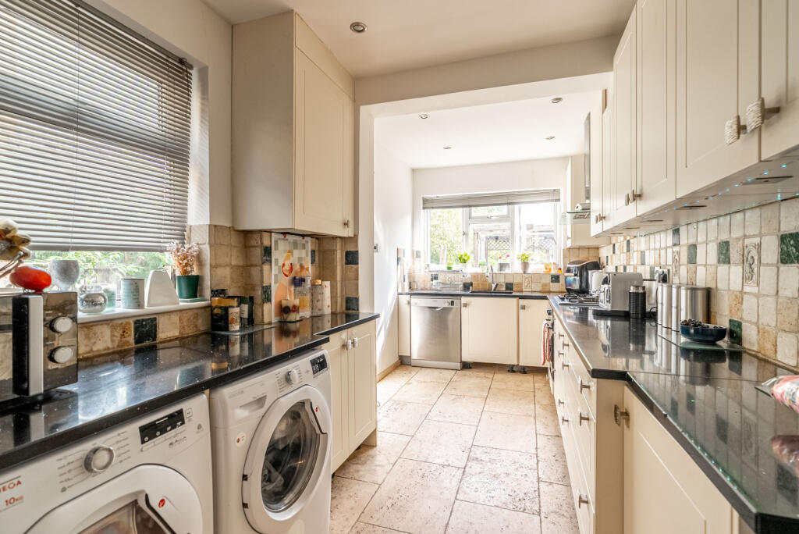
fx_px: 355
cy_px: 267
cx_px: 400
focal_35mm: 16
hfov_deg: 96.7
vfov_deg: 73.8
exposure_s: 1/320
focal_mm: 16
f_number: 6.3
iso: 800
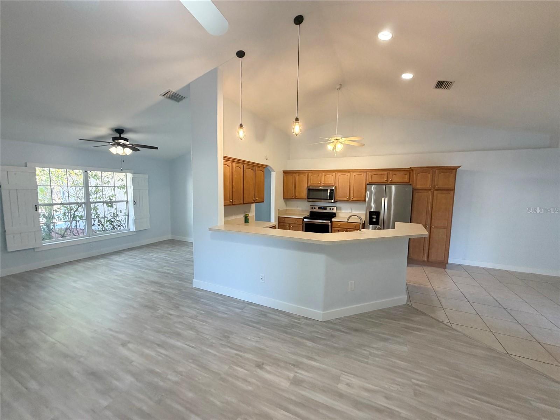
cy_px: 210
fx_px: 226
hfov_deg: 102.1
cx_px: 280
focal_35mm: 14
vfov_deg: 85.7
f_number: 2.2
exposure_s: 1/60
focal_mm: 2.22
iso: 200
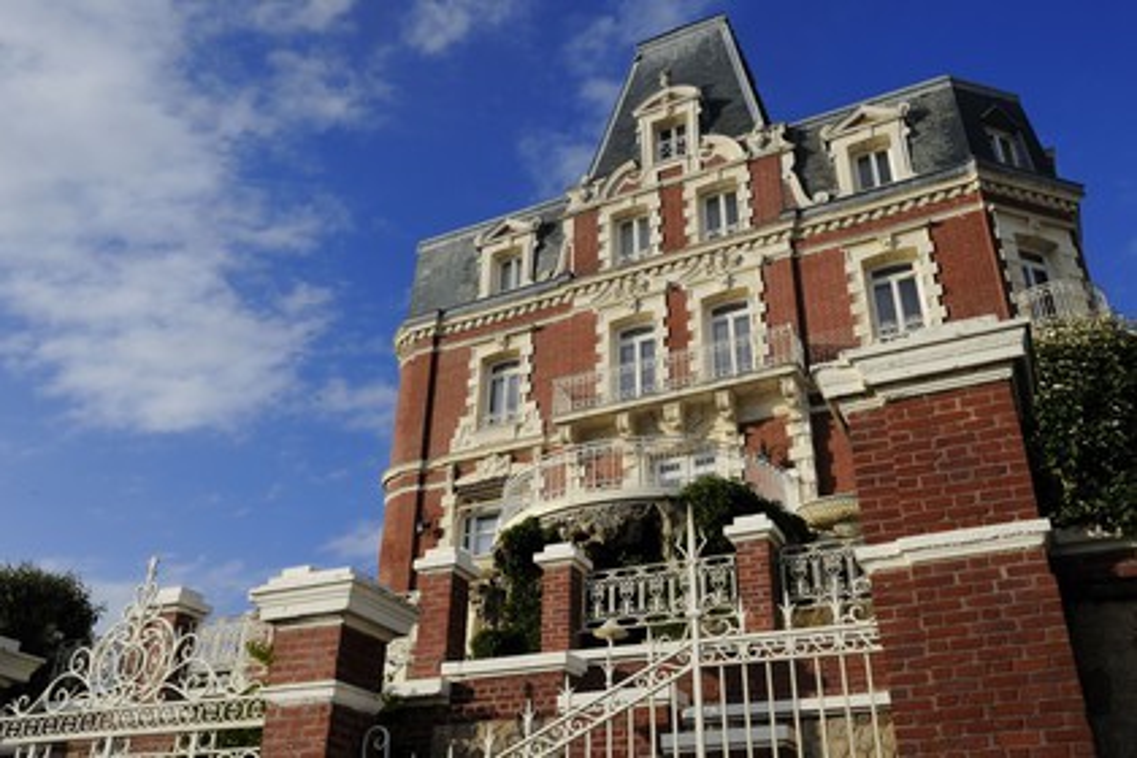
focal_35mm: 31
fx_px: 979
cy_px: 379
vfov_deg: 42.3
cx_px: 568
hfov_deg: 60.3
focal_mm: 31
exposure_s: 1/160
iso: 200
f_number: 14
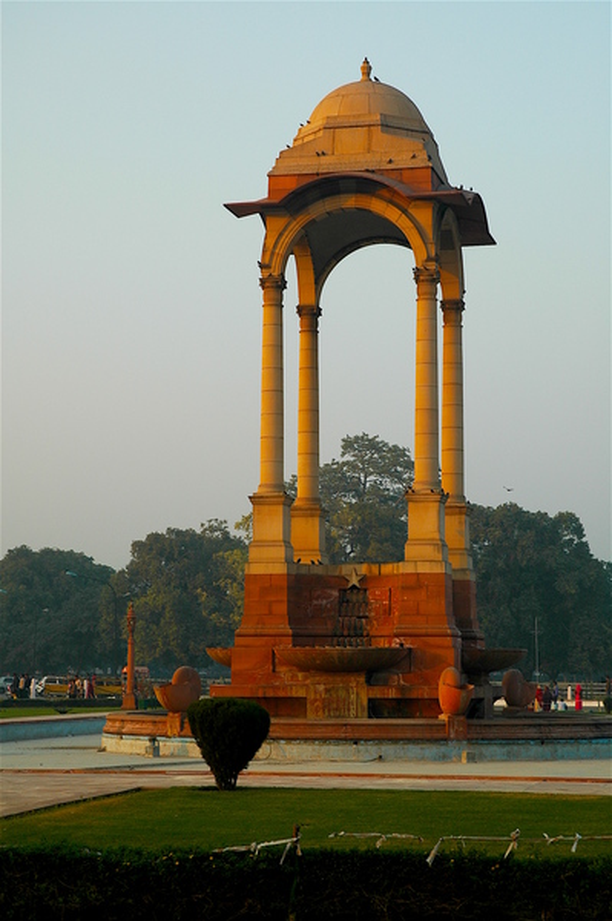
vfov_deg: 26.0
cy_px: 460
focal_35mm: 78
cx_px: 306
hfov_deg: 17.5
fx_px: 1992
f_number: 9
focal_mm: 52
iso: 200
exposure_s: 1/100
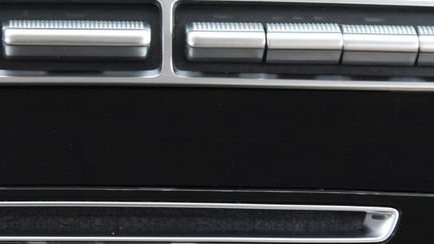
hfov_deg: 6.7
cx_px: 74
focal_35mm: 320
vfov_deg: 3.8
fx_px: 3682
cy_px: 44
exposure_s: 1/20
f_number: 4
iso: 4000
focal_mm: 82
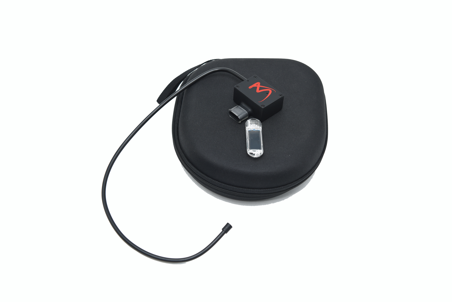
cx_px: 226
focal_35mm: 70
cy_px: 151
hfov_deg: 28.8
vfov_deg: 19.5
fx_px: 879
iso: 200
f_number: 5.6
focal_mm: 70
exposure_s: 1/160
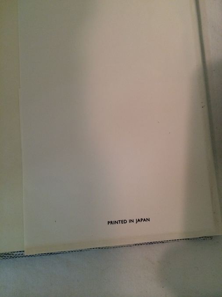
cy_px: 148
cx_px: 111
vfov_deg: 60.0
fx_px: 257
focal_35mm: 30
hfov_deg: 46.8
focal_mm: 4.12
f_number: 2.2
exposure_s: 1/24
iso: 320
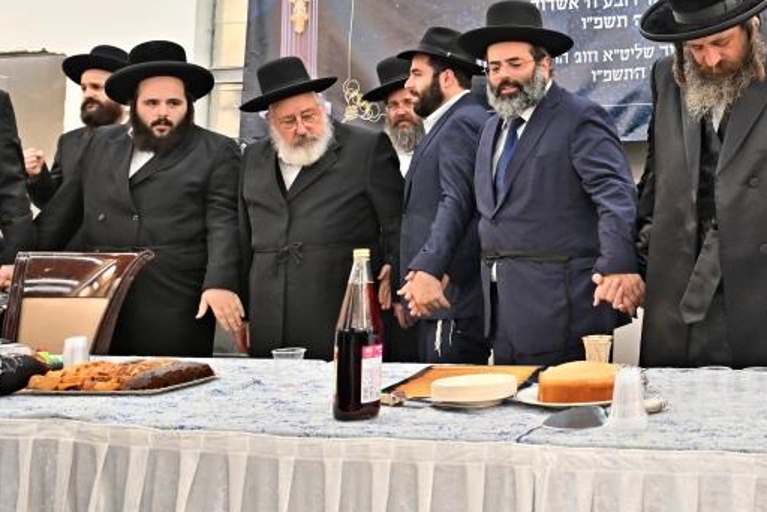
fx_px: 1023
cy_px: 97
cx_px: 734
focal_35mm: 48
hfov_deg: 37.5
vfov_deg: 27.5
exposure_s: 1/320
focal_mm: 24
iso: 640
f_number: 4
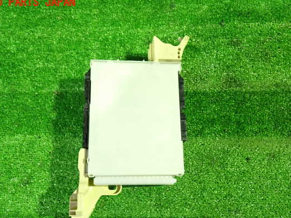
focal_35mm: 34
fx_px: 286
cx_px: 140
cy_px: 119
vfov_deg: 41.8
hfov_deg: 53.9
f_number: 2.3
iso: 800
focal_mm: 5.4
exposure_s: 1/30
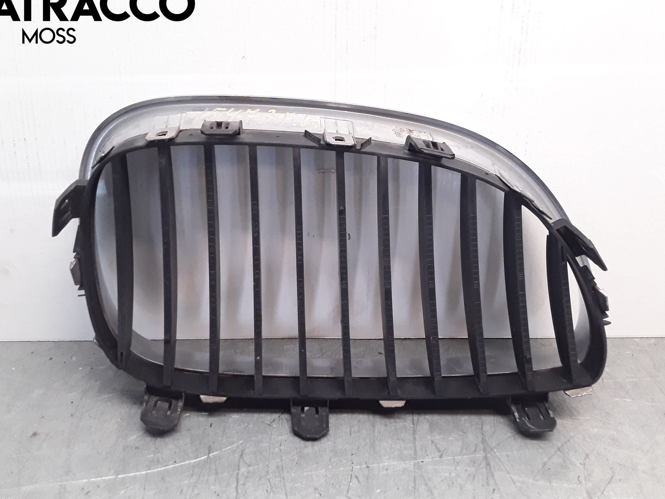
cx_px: 333
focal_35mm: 29
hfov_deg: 61.7
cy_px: 243
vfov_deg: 48.2
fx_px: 557
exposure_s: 1/100
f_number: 1.9
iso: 100
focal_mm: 2.91
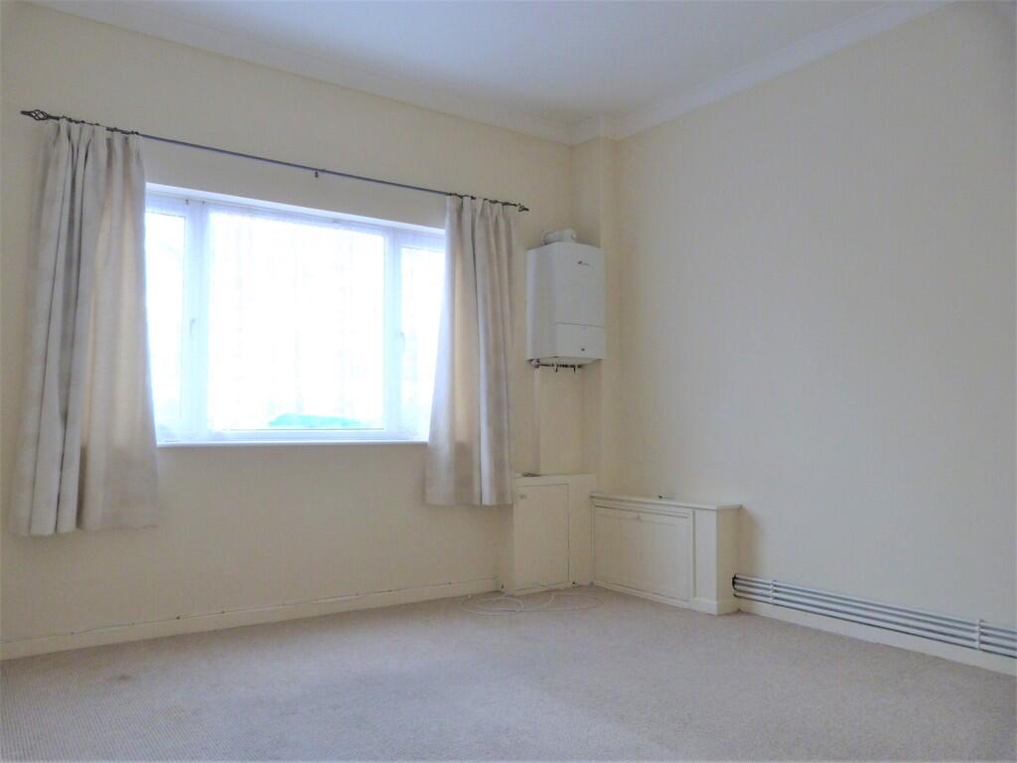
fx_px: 734
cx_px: 508
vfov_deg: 54.9
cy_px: 382
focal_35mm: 25
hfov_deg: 69.4
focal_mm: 4.5
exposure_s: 1/60
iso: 200
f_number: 2.8
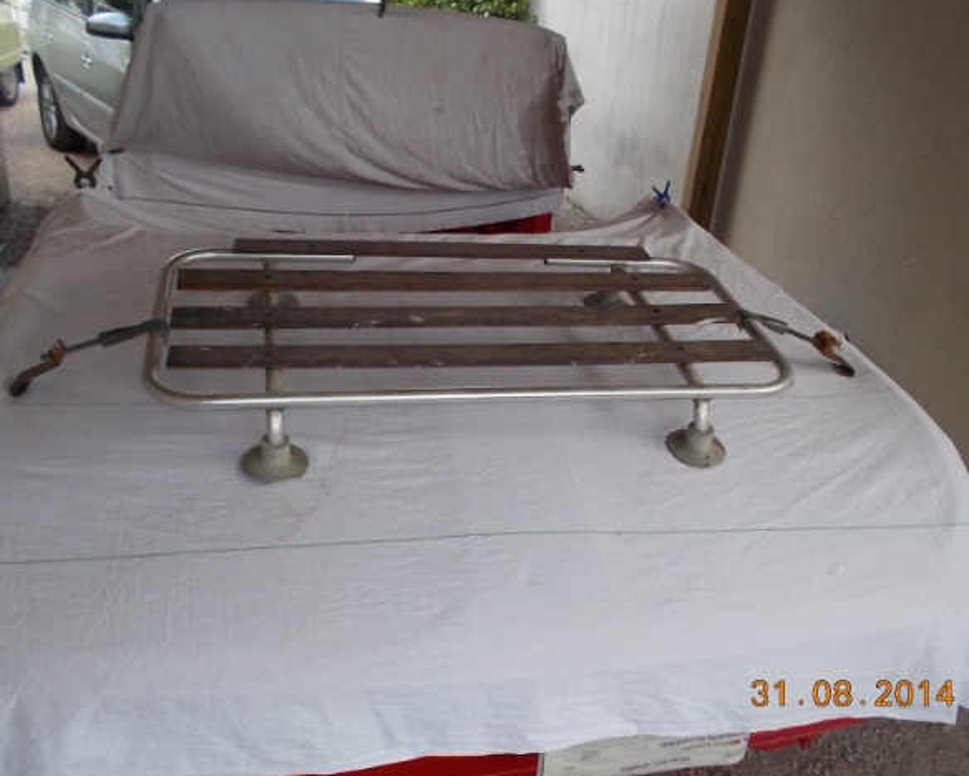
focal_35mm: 31
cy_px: 390
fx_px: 890
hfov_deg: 57.1
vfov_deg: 47.2
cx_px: 478
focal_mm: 4.1
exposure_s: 1/125
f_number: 3.3
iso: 80
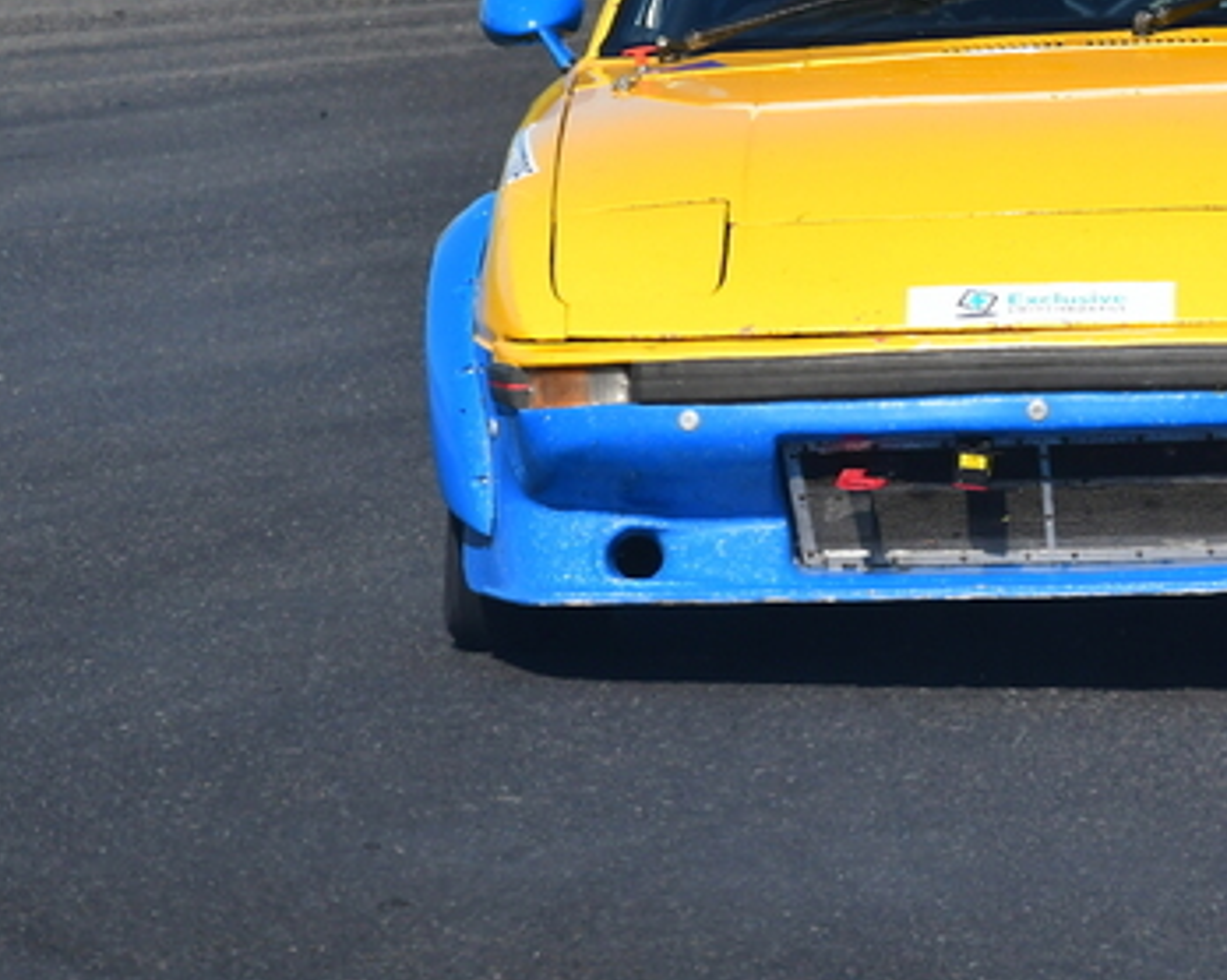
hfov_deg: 1.7
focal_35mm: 1166
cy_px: 245
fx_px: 42319
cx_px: 1255
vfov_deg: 1.3
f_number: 11
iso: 500
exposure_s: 1/640
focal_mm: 360
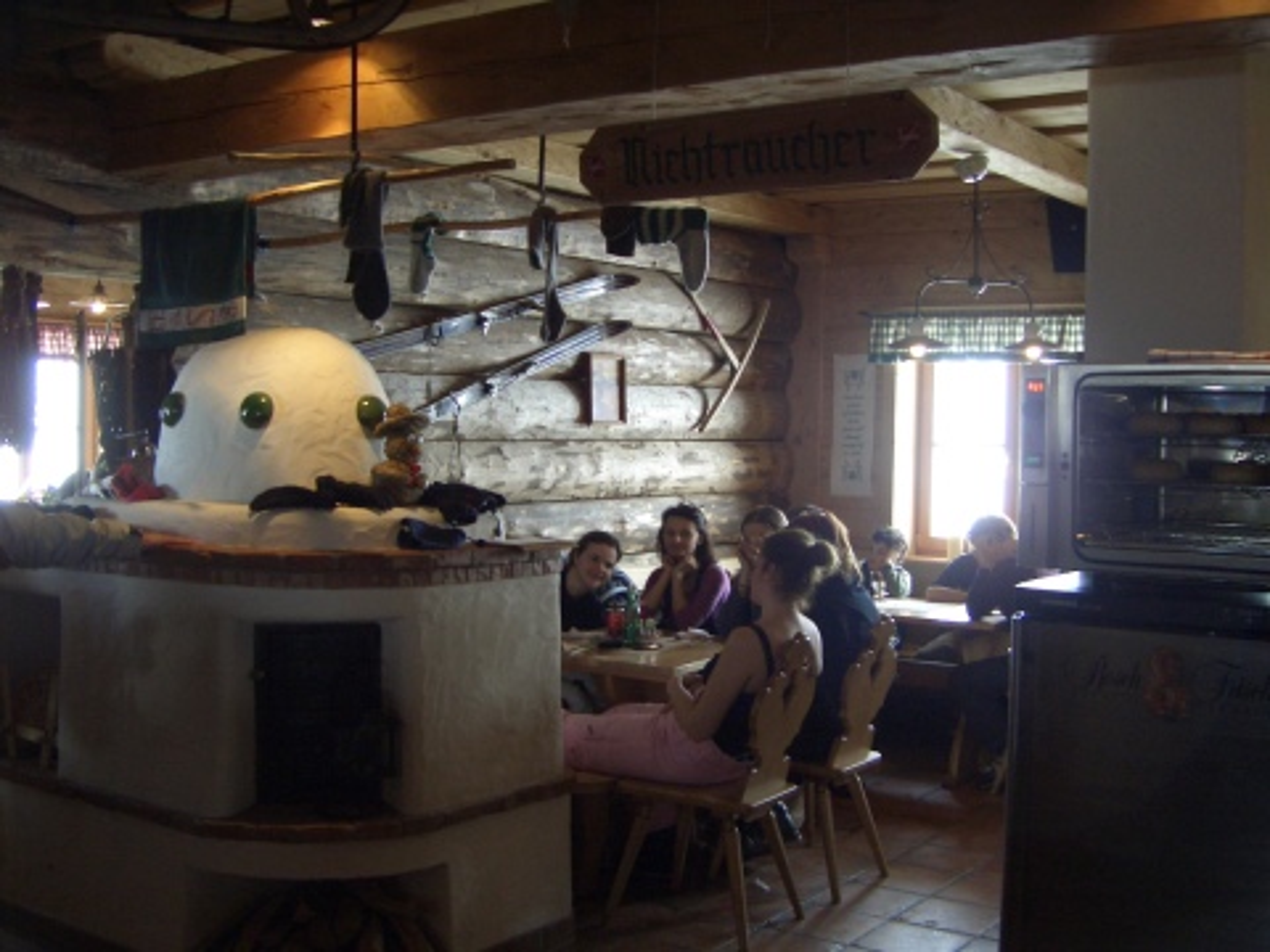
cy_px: 476
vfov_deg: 36.8
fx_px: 1431
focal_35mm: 39
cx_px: 635
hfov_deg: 47.9
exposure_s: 1/60
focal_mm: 8
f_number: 2.8
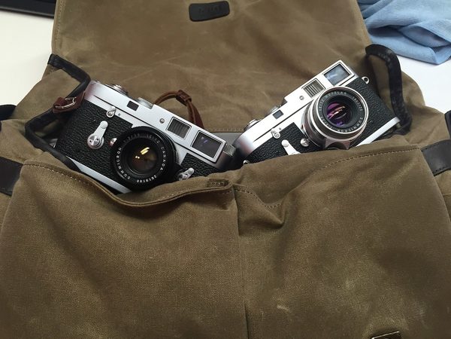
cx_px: 226
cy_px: 170
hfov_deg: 61.7
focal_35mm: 29
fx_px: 378
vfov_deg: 48.2
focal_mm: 4.15
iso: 32
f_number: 2.2
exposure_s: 1/30
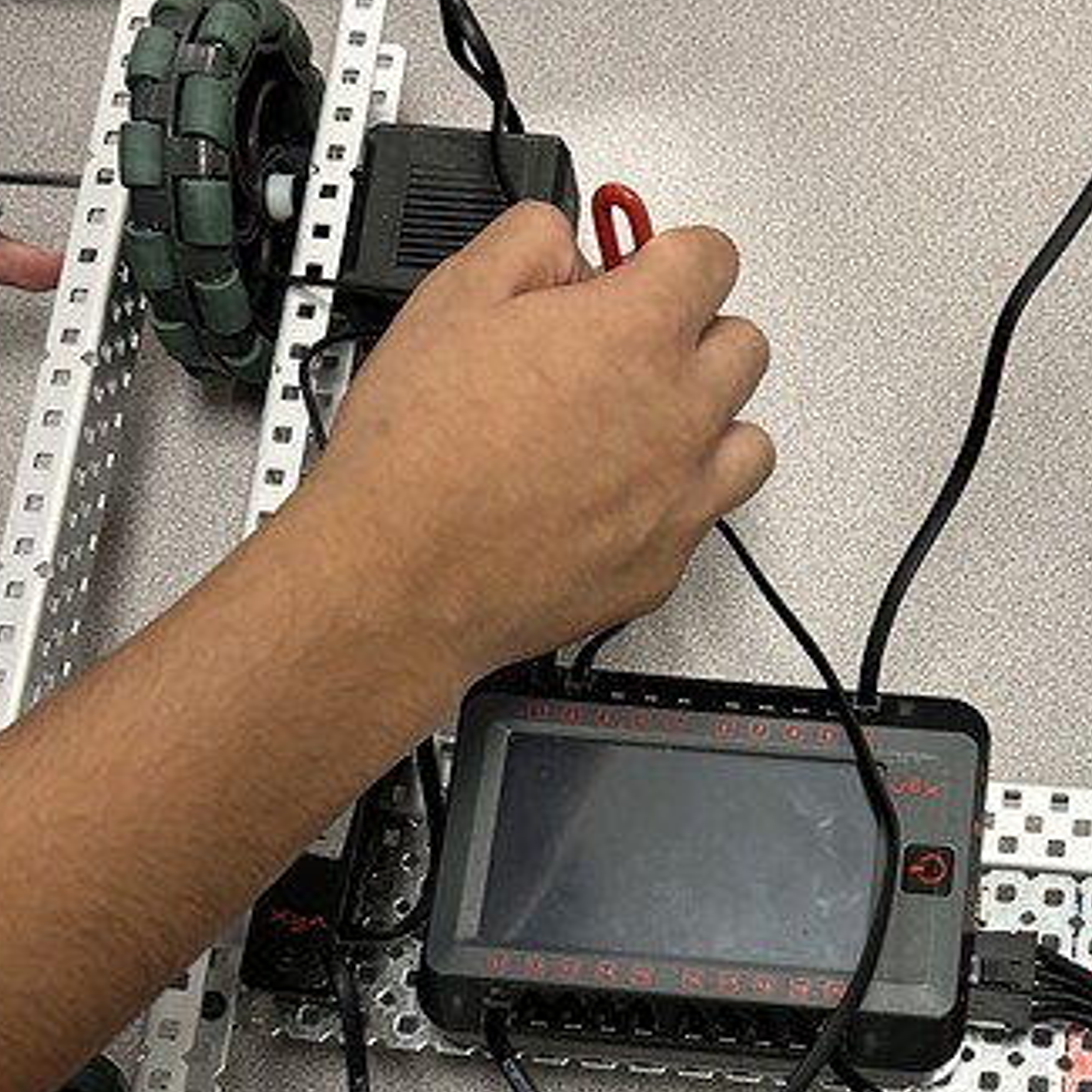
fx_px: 1892
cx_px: 840
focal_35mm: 53
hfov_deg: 31.5
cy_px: 964
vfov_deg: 30.9
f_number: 1.5
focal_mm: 5.7
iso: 125
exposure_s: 1/120
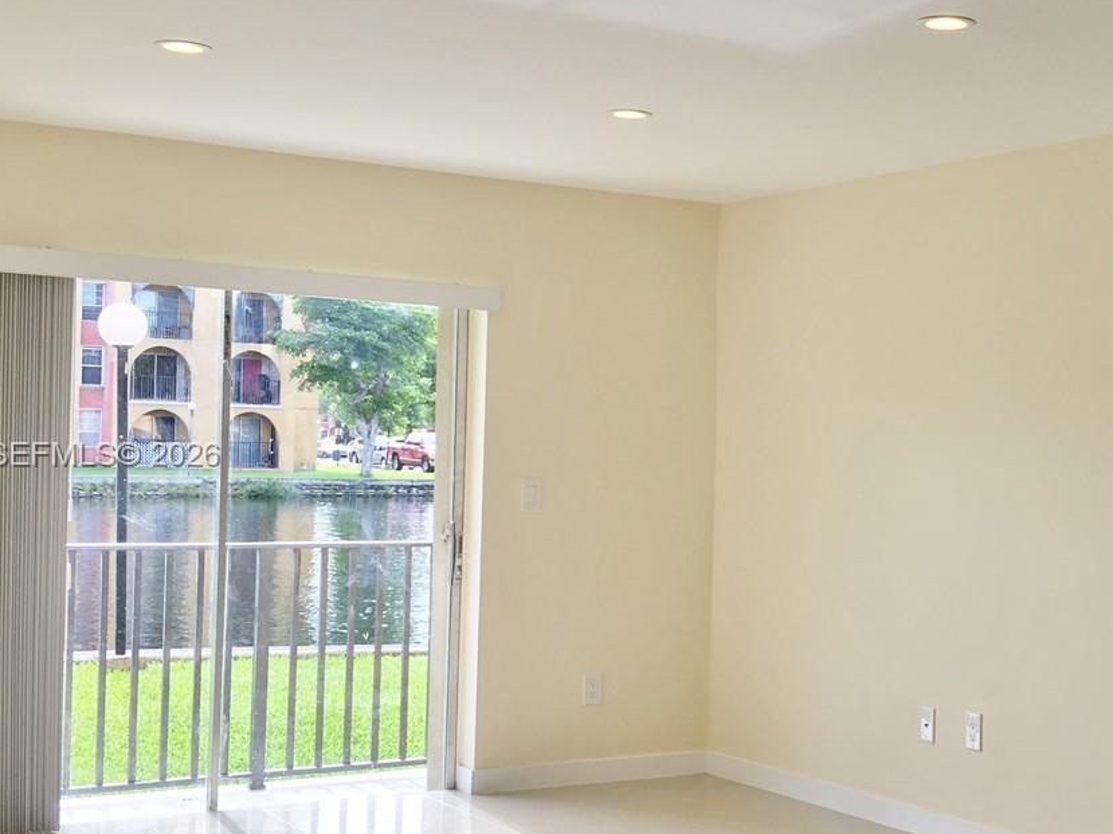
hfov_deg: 33.5
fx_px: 1800
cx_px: 875
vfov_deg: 26.1
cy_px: 457
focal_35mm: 56
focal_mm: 4.15
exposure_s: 1/145
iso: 25
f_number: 2.2
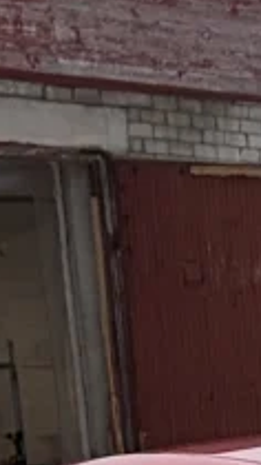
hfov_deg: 4.0
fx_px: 3189
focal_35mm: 259
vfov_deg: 7.8
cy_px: 1047
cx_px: 1433
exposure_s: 1/489
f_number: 1.6
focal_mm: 5.96
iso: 50
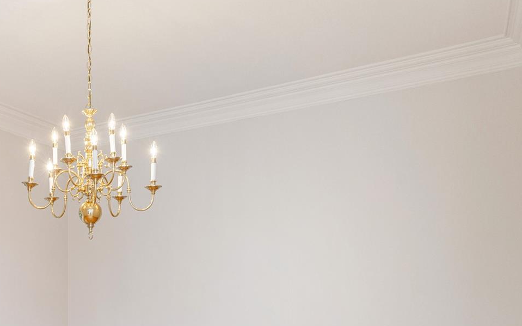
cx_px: 27
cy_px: 295
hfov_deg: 46.2
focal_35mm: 37
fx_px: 526
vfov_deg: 32.6
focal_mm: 17
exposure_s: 1/40
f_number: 7.1
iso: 320
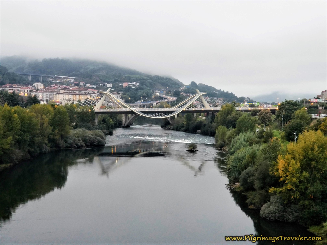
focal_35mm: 52
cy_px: 122
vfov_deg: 28.0
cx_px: 164
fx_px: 491
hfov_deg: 36.8
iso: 160
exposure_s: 1/18
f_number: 2.4
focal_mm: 6
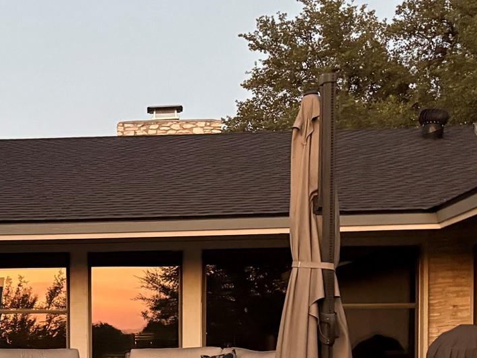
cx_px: 22
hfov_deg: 25.0
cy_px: 388
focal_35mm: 75
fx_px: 1033
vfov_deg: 18.9
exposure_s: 1/30
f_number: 1.6
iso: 800
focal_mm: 5.96
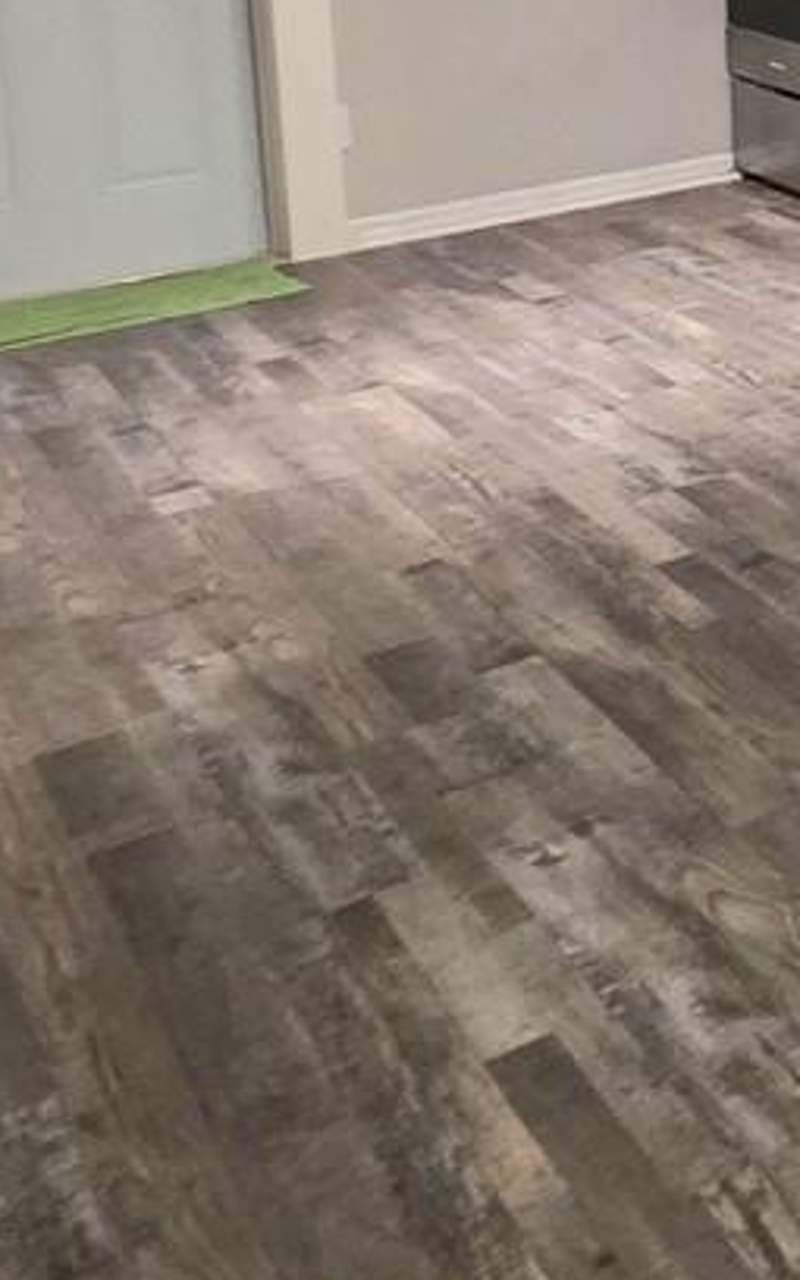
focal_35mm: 54
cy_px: -163
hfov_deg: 15.1
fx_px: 1884
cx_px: 1879
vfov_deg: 32.5
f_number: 1.9
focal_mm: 2.2
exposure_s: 1/60.2
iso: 250
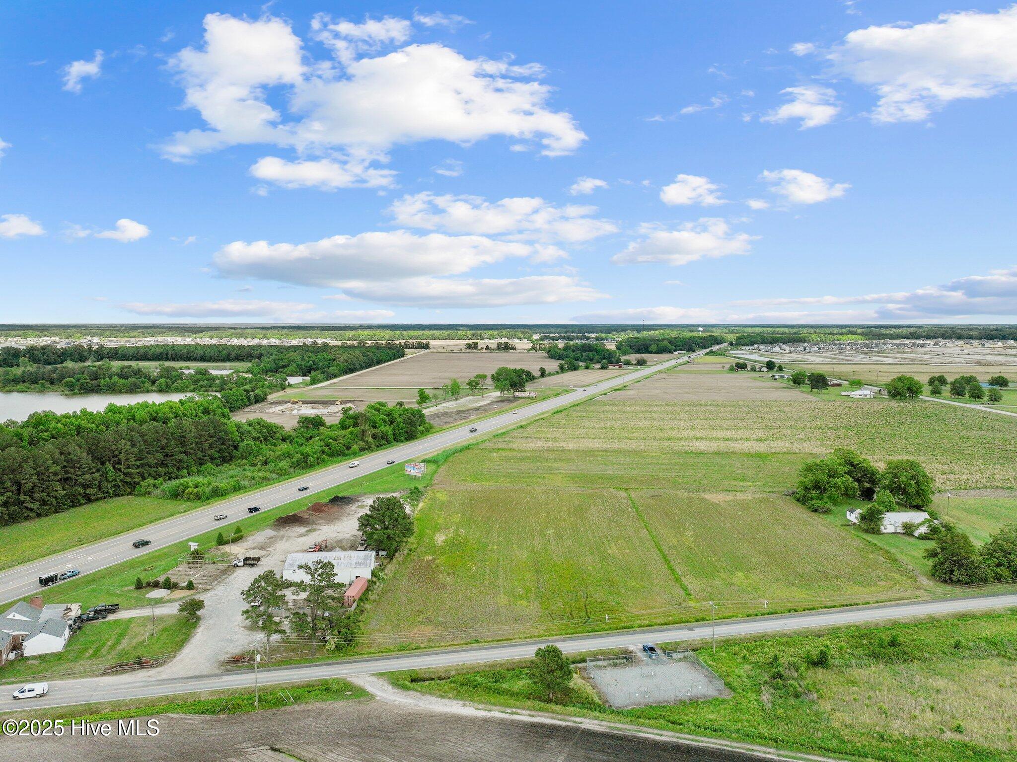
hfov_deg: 71.6
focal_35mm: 24
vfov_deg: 56.8
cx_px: 508
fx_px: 705
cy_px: 381
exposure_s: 1/5000
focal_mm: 12.29
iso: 160
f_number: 2.8
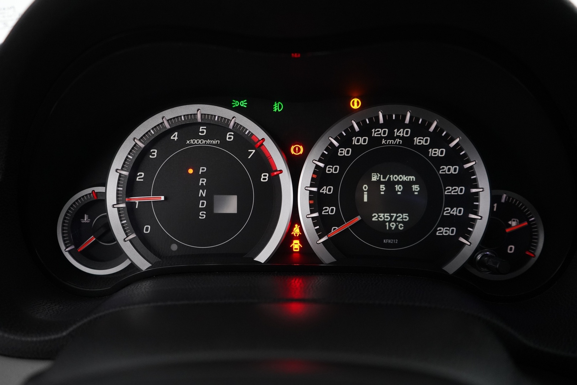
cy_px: 192
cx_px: 288
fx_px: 497
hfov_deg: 60.3
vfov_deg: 42.3
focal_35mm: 31
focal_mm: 31
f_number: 4
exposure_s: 1/60
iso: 4000
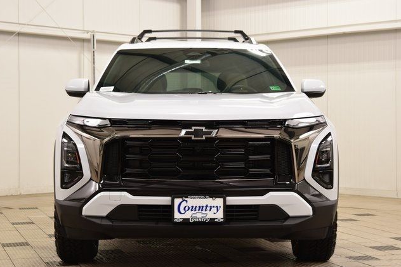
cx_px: 199
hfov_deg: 26.7
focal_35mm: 76
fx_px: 846
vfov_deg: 17.9
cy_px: 135
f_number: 7.1
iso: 640
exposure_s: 1/30
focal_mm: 50
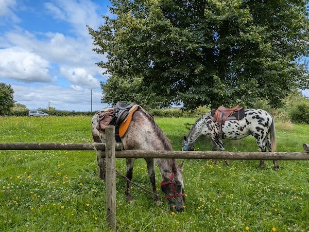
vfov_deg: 54.9
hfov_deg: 69.3
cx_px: 154
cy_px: 116
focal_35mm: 25
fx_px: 223
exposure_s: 1/2028
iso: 45
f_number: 1.89
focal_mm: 5.43
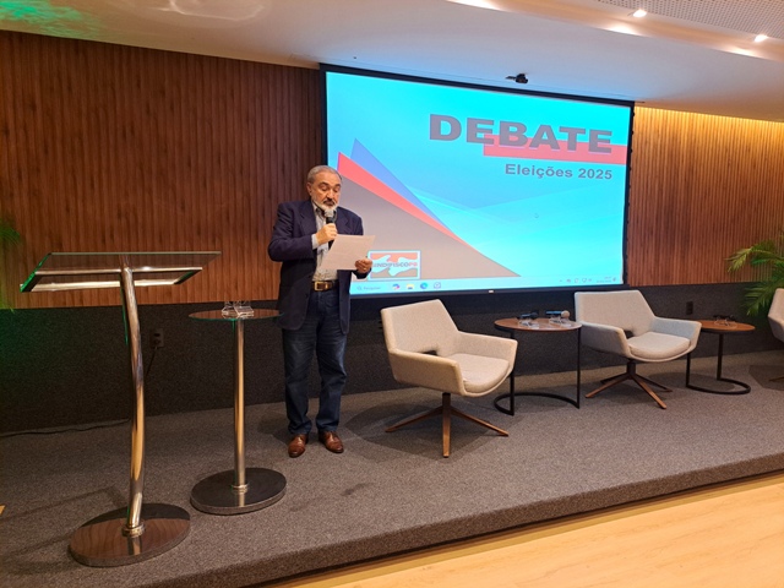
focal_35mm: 24
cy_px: 294
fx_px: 544
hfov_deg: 71.6
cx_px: 392
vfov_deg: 56.8
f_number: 1.8
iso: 200
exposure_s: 1/60
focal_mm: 5.23
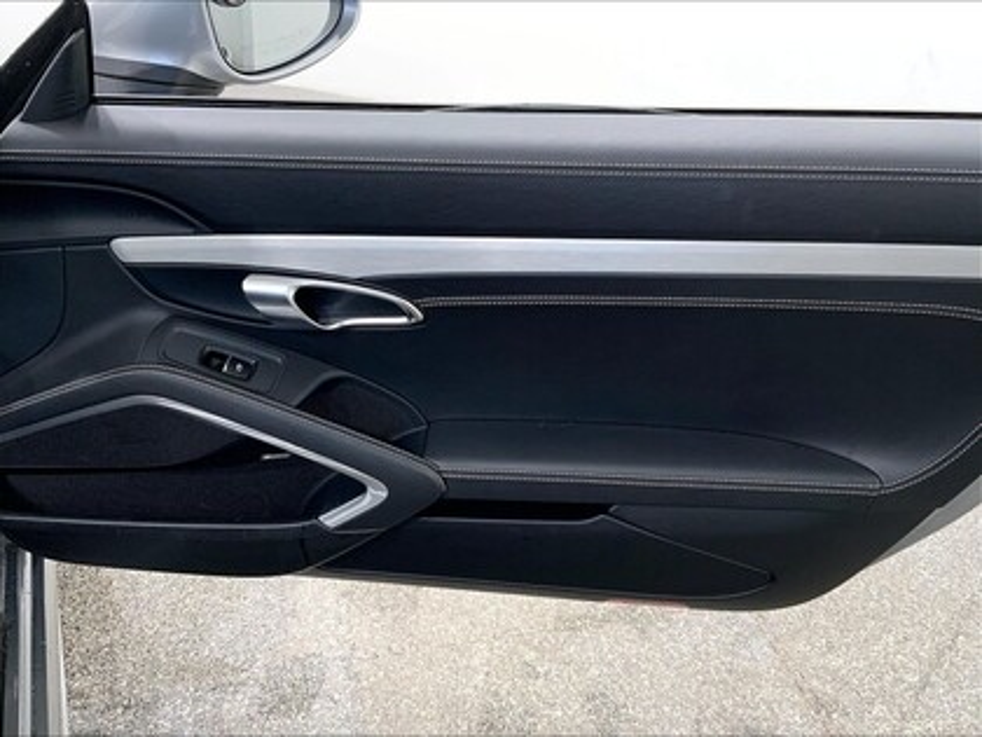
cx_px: 491
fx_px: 823
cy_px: 368
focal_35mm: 29
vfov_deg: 48.2
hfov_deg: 61.7
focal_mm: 3
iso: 50
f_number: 1.8
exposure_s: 1/122
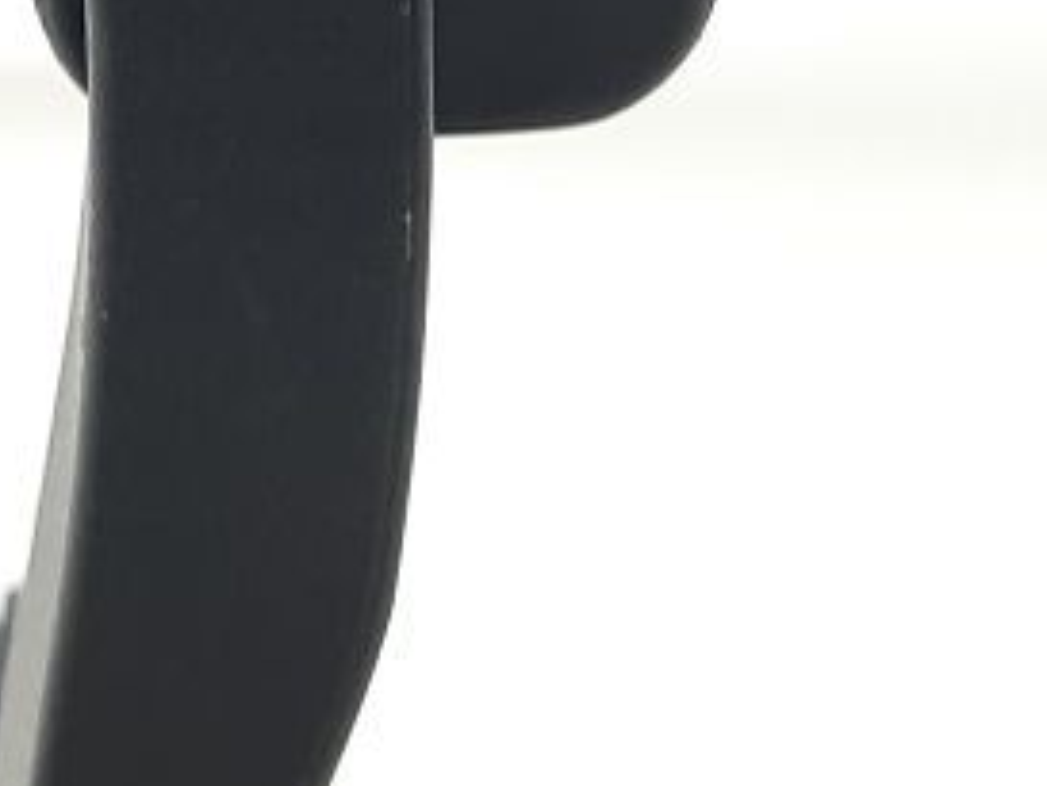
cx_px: 138
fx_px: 3329
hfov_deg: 17.6
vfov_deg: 13.1
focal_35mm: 110
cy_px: -192
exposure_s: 1/50
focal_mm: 4.6
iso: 80
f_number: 2
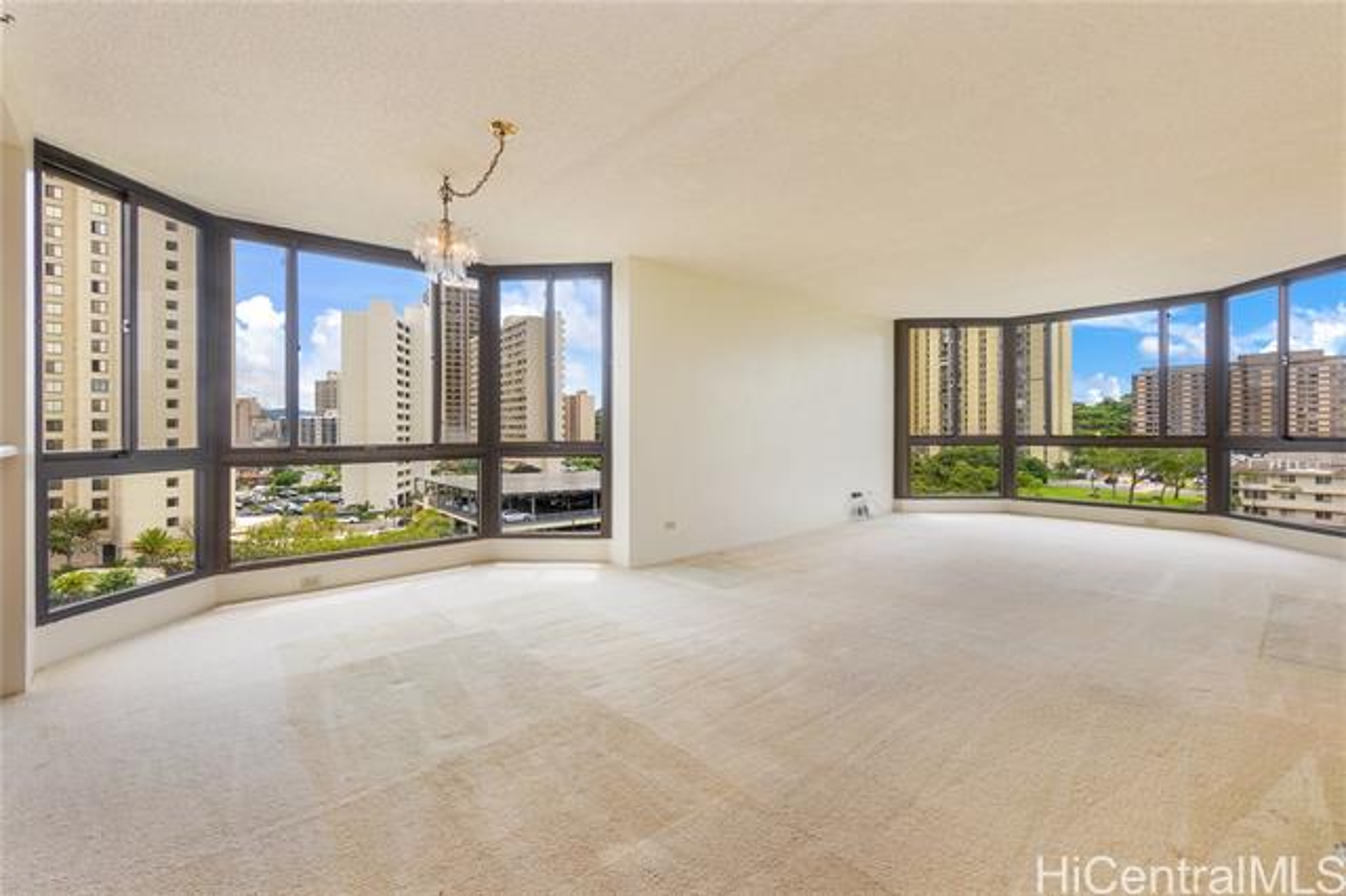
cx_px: 673
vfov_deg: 77.3
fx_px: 561
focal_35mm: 15
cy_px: 448
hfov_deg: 100.4
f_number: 8
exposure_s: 1/40
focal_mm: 10
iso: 100
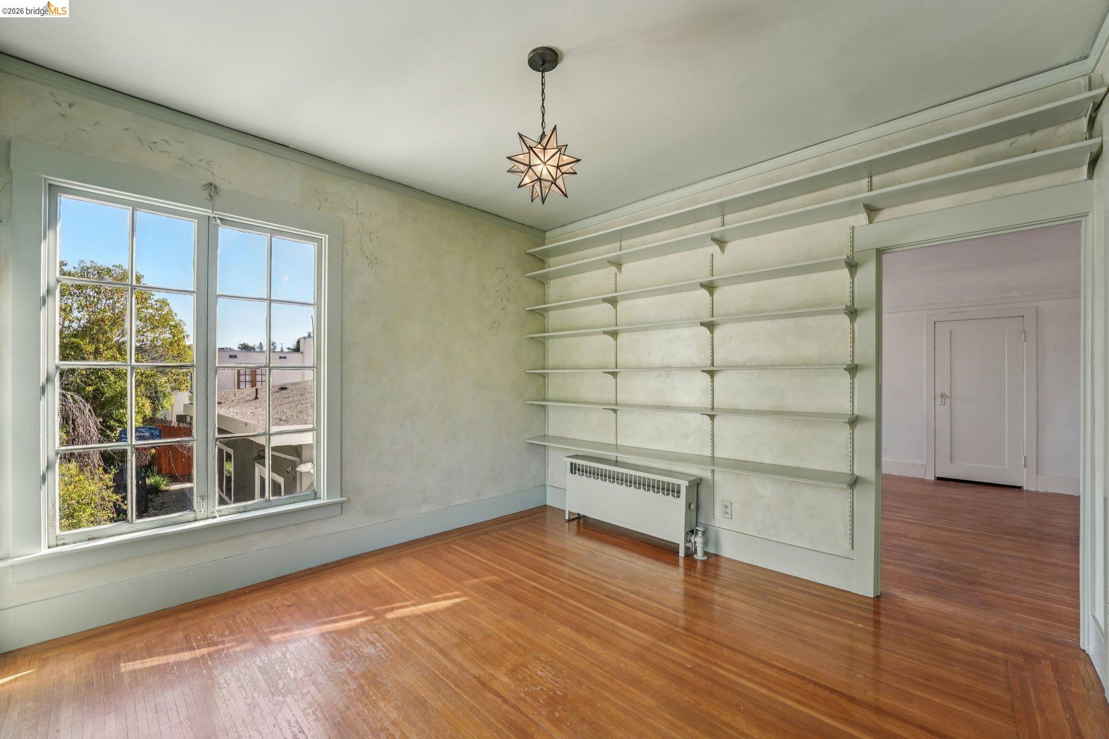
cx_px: 554
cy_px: 370
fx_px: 431
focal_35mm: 14
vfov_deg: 81.2
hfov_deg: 104.3
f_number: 9
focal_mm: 14
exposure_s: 1/80
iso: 640
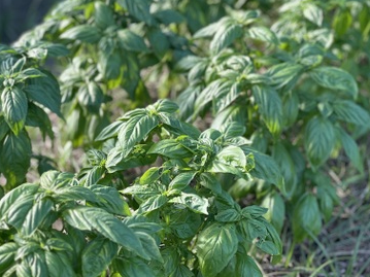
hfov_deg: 19.1
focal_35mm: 103
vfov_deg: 14.4
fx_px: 1101
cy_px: 127
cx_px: 163
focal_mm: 9
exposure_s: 1/121
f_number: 2.8
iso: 50
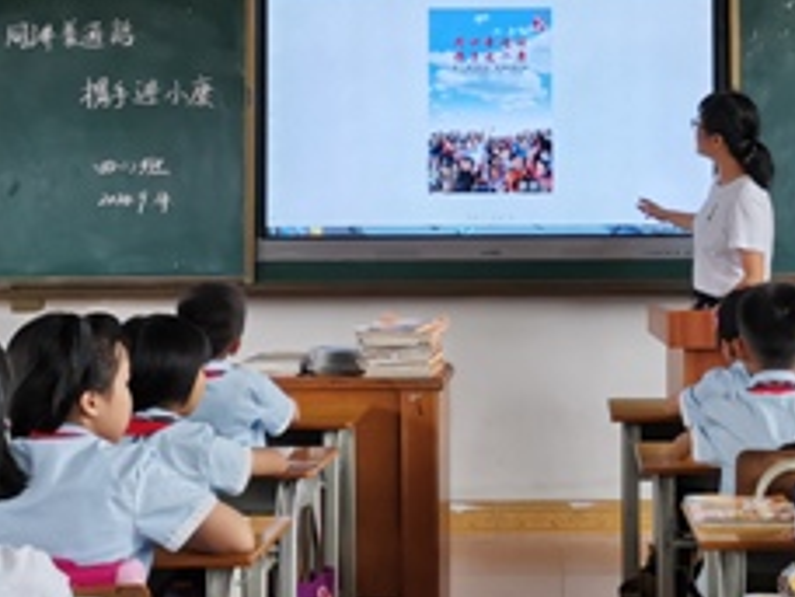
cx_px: 547
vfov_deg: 20.0
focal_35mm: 73
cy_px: 136
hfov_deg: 26.5
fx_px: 1677
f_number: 1.8
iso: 100
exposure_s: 1/100
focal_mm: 4.75
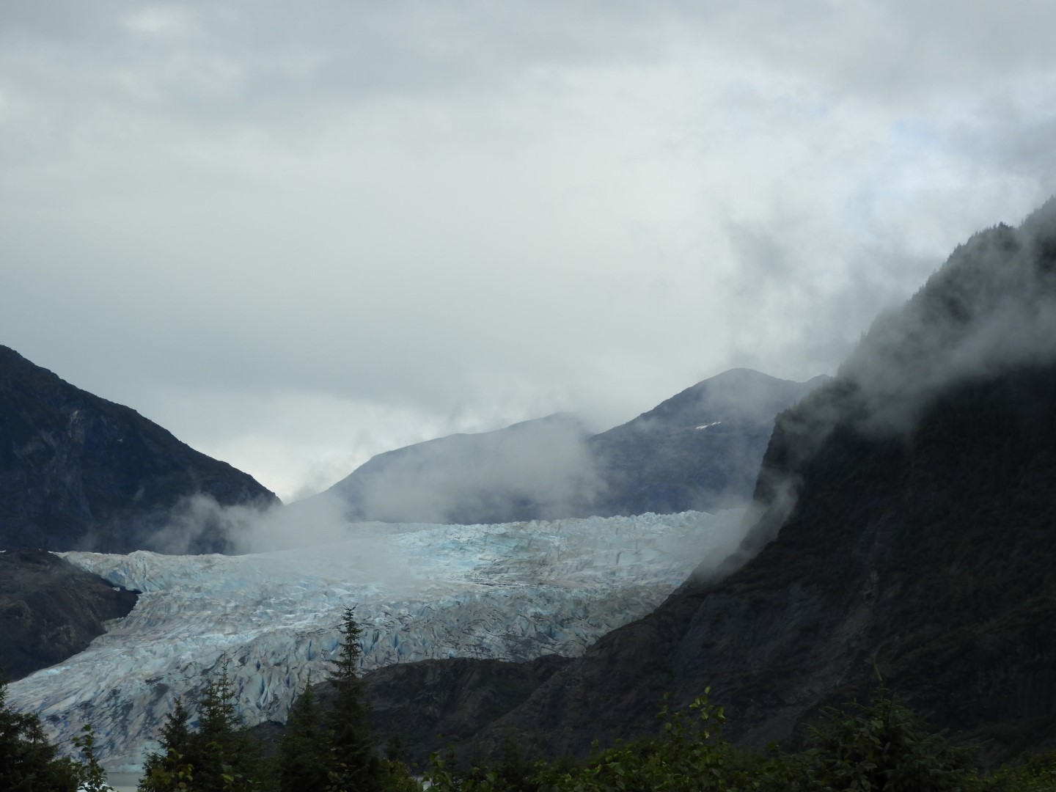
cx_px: 528
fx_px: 2898
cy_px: 396
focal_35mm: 95
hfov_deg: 20.7
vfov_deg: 15.6
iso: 100
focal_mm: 17
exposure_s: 1/640
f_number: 4.8
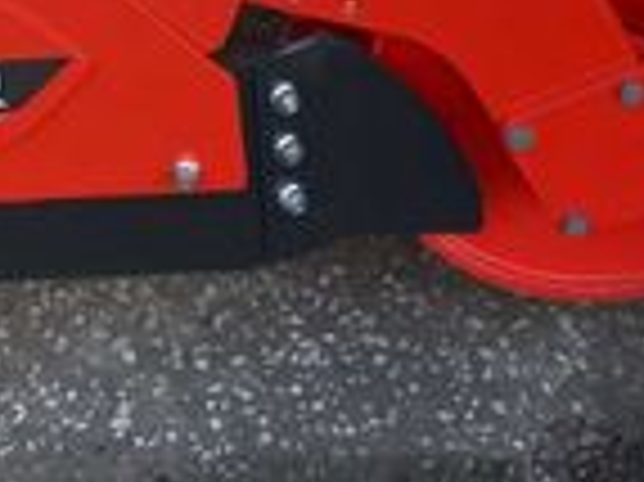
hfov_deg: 18.0
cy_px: -410
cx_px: 243
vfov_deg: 12.3
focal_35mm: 109
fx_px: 2026
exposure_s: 1/195
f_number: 1.8
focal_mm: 4.25
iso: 32
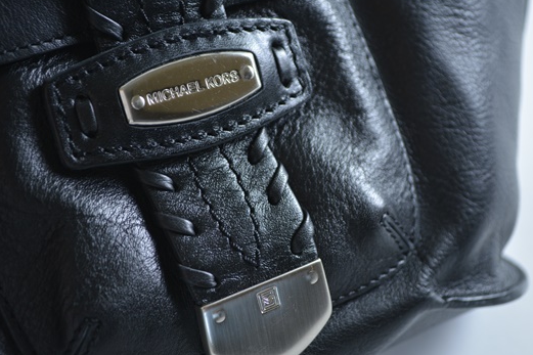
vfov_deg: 17.9
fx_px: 1125
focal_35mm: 76
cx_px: 305
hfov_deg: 26.6
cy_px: 179
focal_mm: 44
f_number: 5.3
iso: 400
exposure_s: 1/60
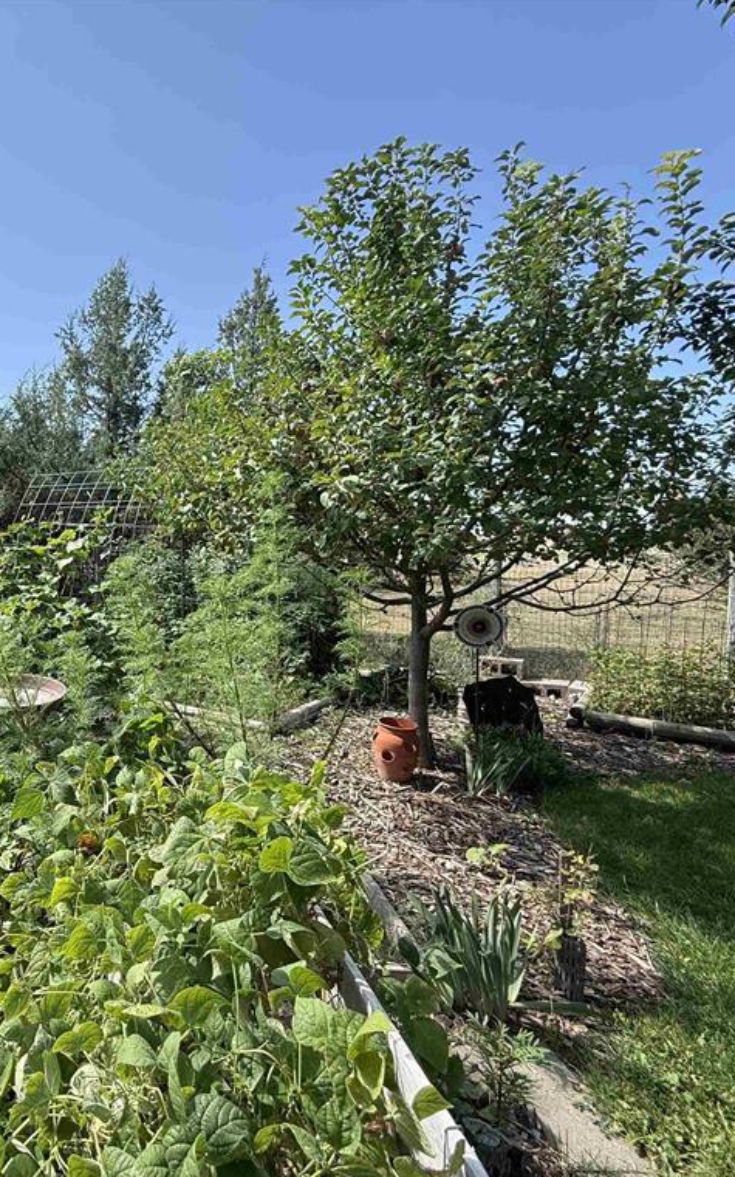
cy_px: 590
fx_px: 641
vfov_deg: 85.1
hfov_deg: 52.4
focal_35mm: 20
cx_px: 73
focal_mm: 2.22
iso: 64
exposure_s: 1/607
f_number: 2.2
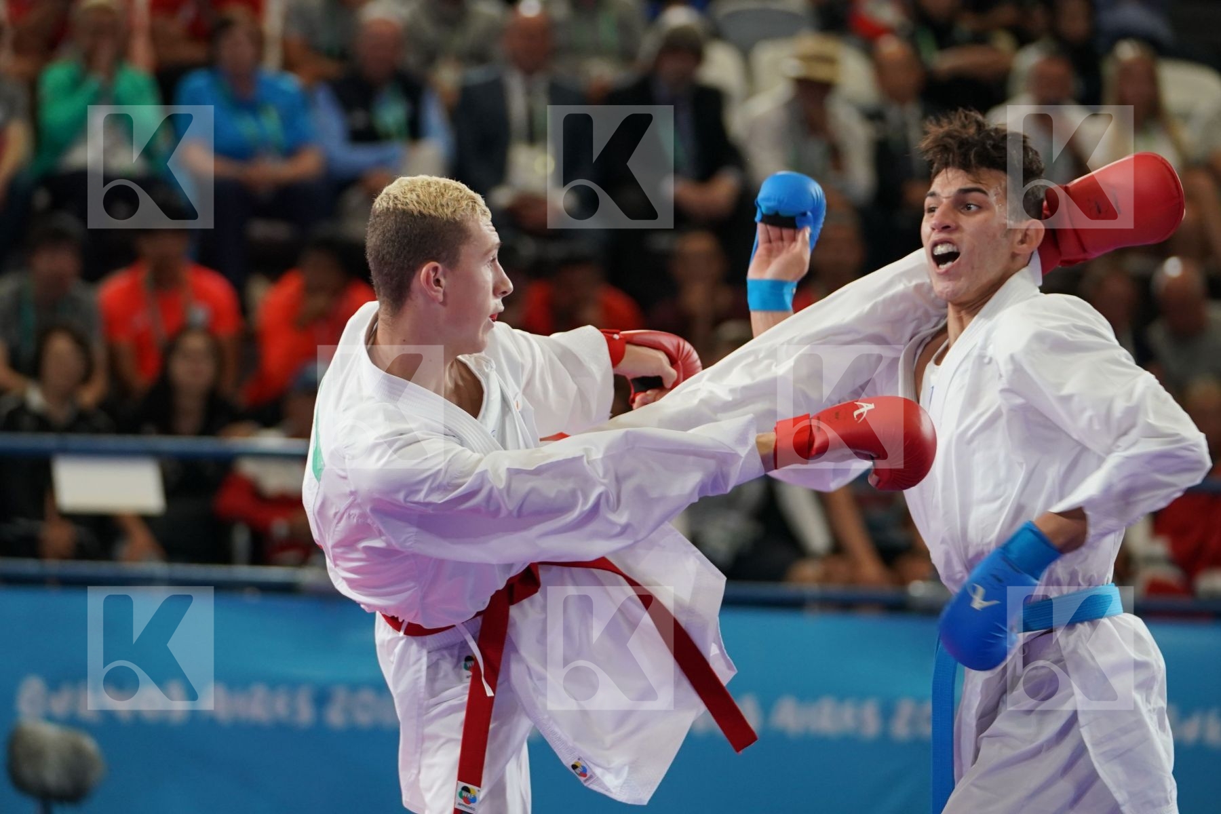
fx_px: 6851
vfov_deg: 6.8
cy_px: 407
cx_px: 610
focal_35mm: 202
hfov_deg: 10.2
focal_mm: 135
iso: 1600
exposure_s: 1/1000
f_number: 2.8
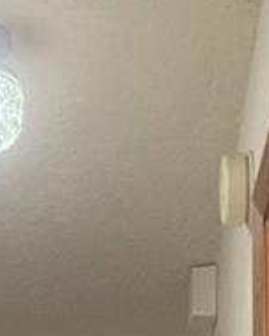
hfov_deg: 8.5
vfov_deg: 9.3
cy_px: 887
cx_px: -5
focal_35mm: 180
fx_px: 1793
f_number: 1.8
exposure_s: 1/60
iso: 250
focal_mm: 3
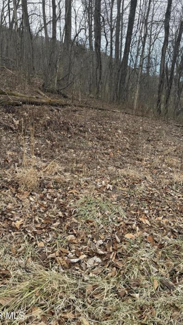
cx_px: 109
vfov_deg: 69.9
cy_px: 163
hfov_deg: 42.7
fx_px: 233
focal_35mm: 27
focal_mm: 6.76
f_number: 1.78
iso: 80
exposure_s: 1/643
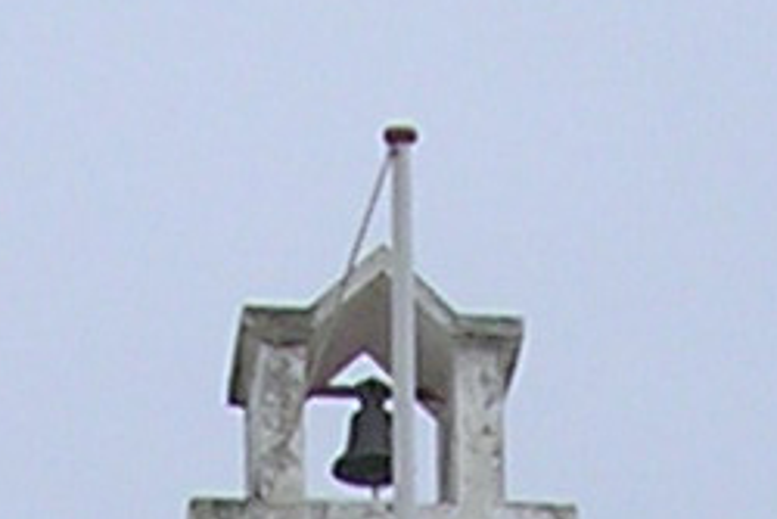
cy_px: 2598
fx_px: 6997
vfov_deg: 3.8
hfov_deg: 6.4
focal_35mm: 324
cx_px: 224
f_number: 5.6
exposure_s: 1/441
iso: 100
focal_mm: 5.8
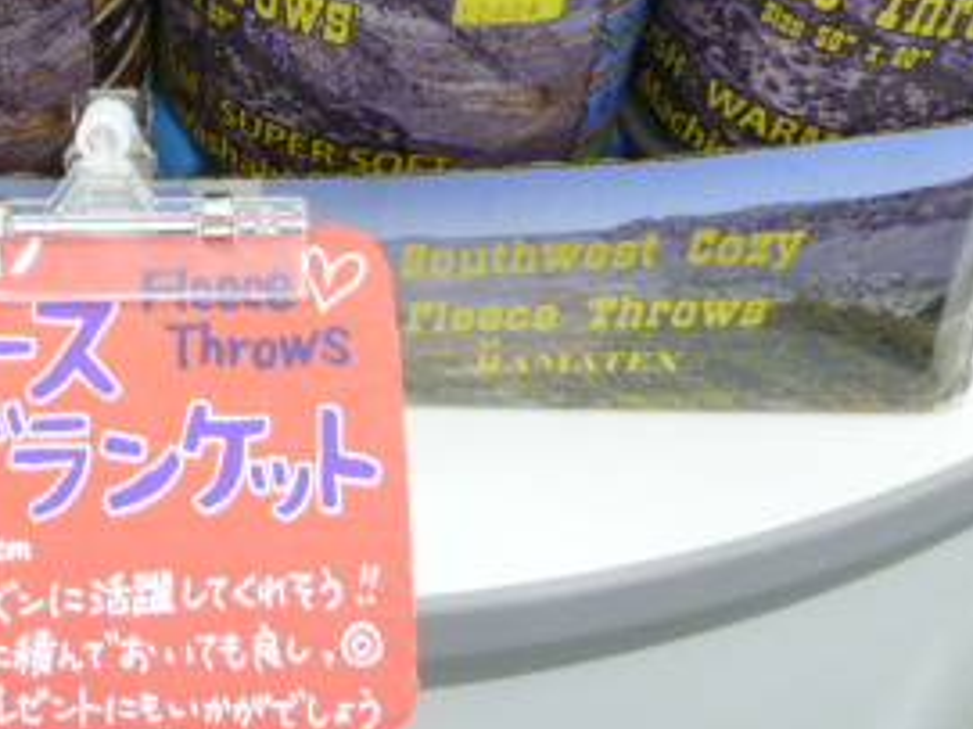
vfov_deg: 23.1
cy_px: -101
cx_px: 72
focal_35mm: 59
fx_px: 1658
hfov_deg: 31.0
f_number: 2.8
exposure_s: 1/30
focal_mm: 4.5
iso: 320
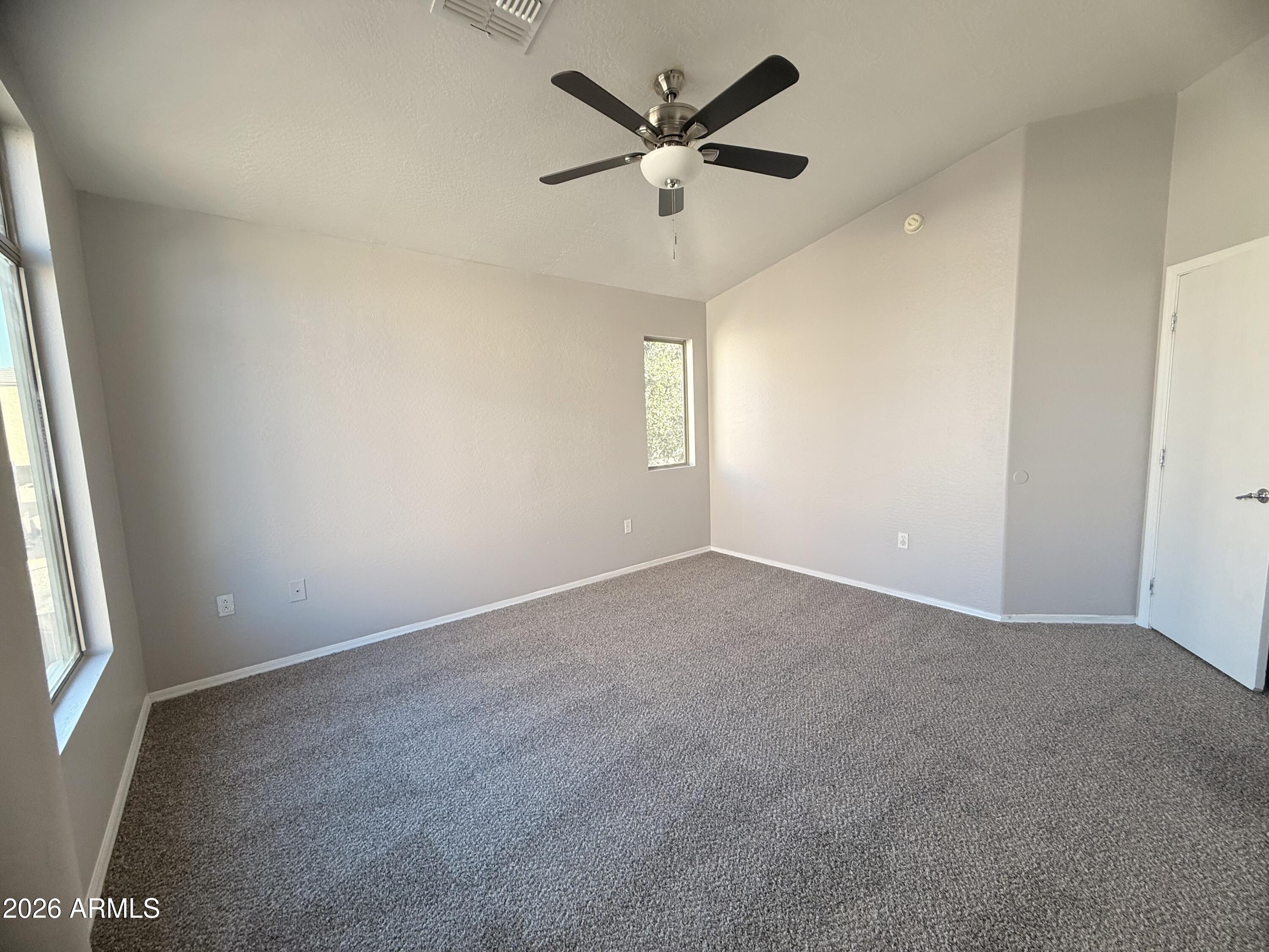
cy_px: 476
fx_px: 513
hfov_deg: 102.1
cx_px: 634
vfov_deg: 85.7
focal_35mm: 14
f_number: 2.2
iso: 80
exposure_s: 1/120
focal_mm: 2.22
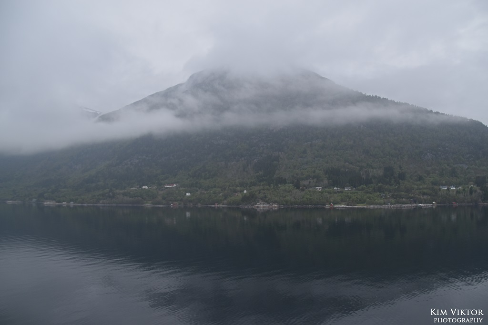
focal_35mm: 128
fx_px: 1728
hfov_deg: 16.1
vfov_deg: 10.7
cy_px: 162
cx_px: 244
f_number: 8
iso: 200
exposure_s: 1/250
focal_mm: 85
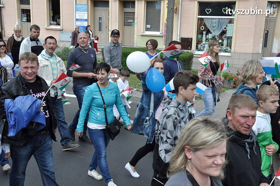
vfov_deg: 29.8
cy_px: 93
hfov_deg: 43.6
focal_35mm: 45
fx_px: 350
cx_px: 140
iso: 1250
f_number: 11
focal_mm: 30
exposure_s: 1/800
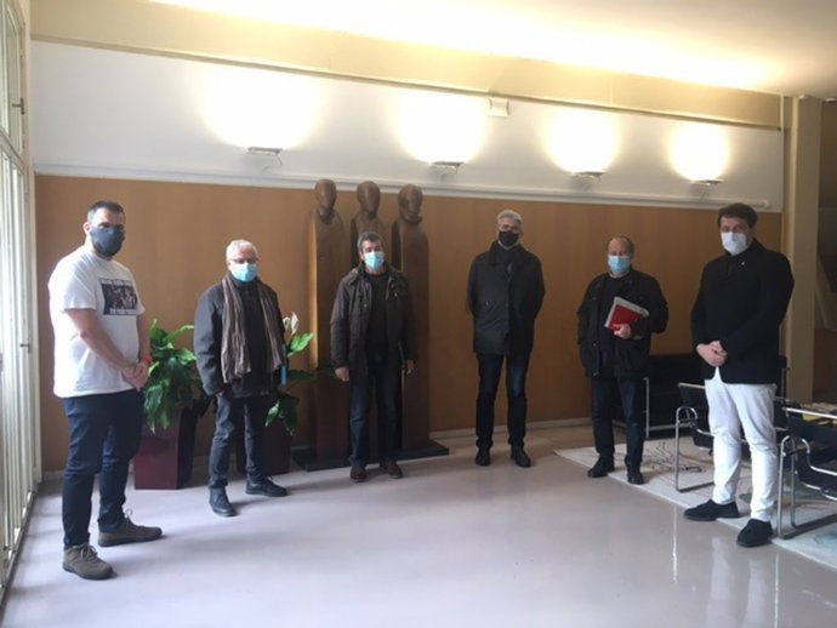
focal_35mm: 29
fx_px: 701
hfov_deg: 61.6
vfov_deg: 48.3
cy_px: 314
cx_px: 418
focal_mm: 4.15
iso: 32
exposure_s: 1/33
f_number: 2.2
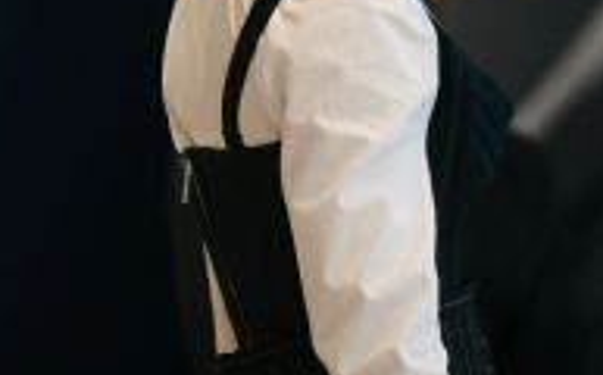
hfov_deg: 4.4
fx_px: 7811
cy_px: -28
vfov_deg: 2.7
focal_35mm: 476
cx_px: 272
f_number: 4
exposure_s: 1/250
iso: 1600
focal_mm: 200
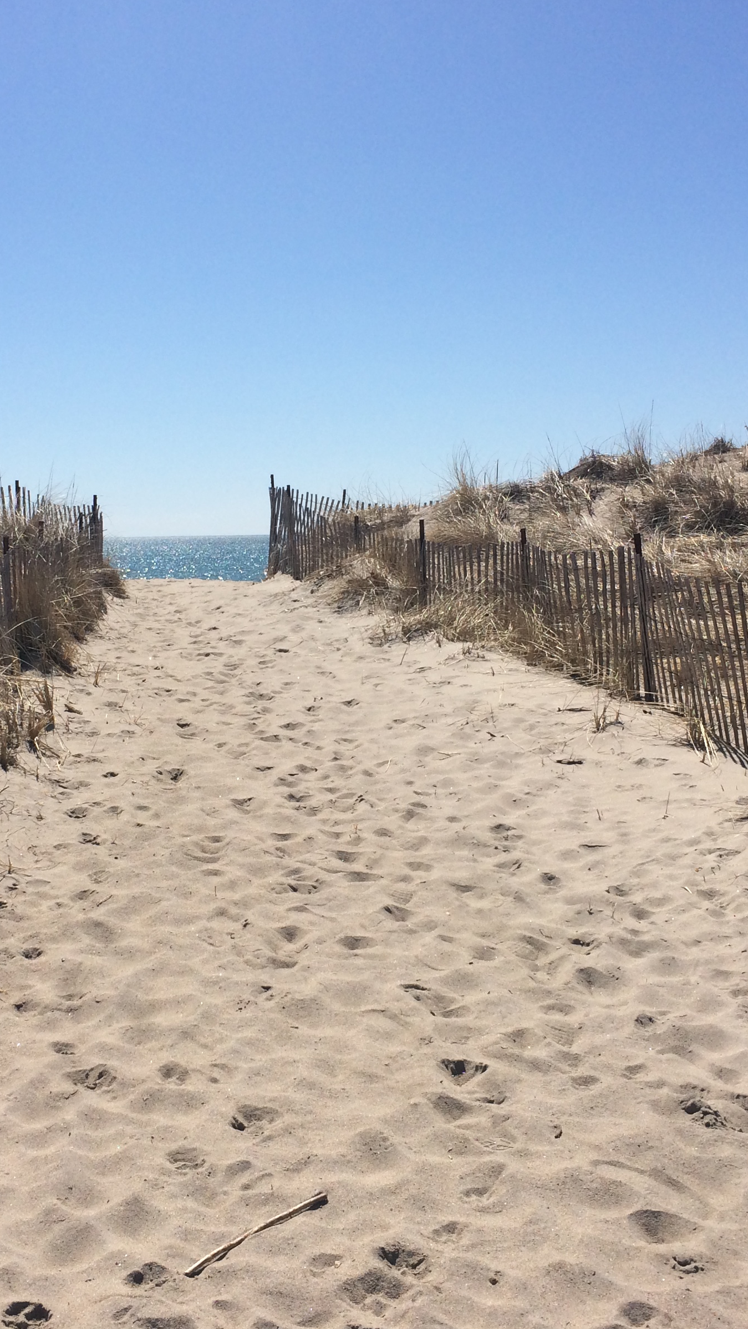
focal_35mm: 43
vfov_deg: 47.4
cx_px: 286
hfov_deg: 27.6
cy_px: 667
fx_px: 1516
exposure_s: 1/4566
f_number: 2.2
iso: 32
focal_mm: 4.15
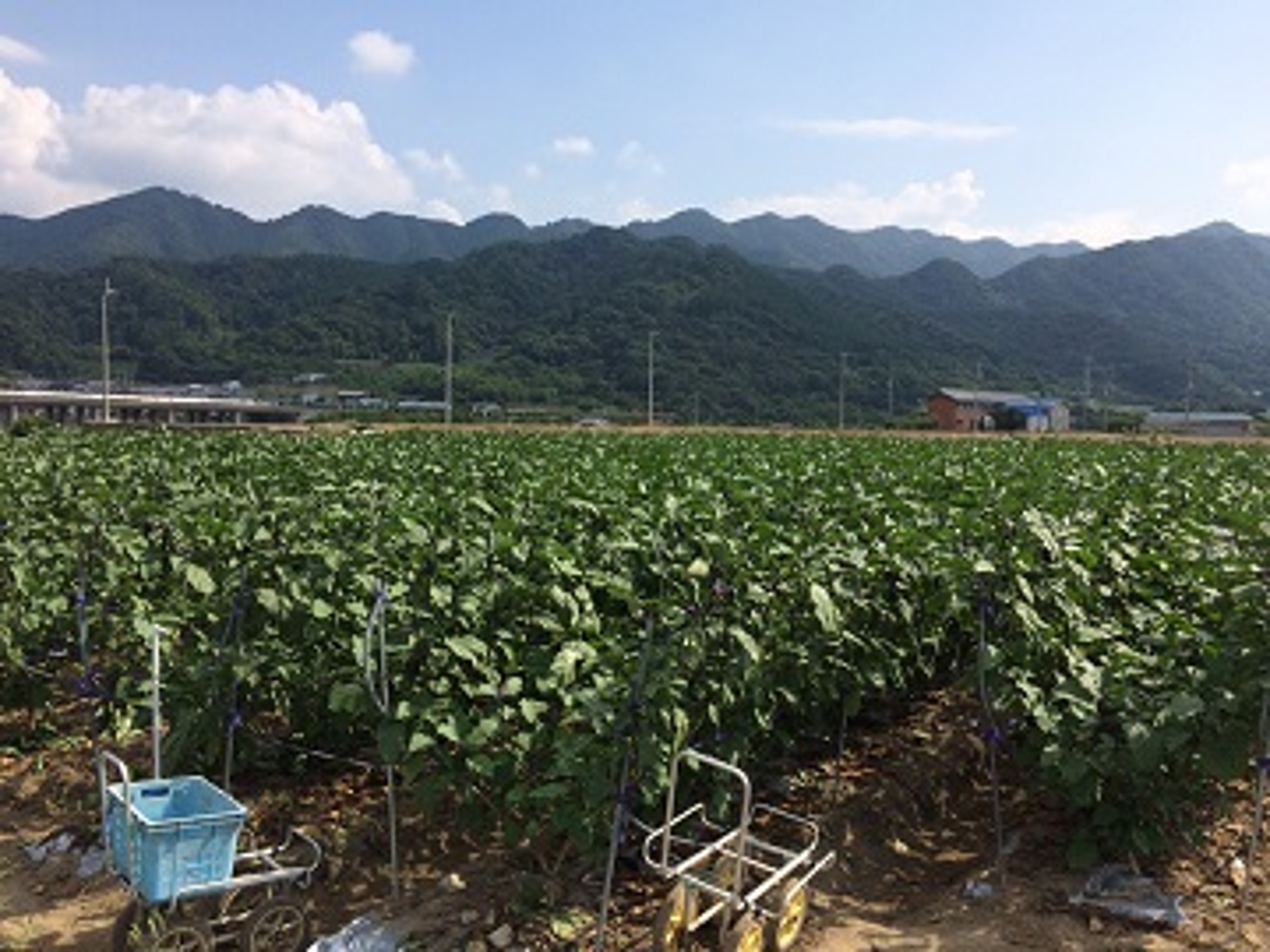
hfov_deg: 61.7
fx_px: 1064
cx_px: 635
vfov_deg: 48.2
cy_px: 476
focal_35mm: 29
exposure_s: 1/2283
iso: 32
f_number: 2.2
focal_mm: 4.15
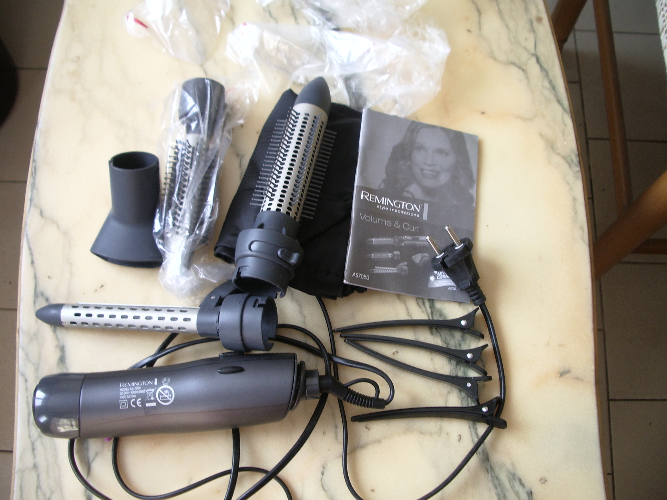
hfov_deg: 52.6
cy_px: 250
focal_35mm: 35
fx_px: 674
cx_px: 334
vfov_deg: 40.7
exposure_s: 1/40
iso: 100
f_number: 2.6
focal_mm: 5.8
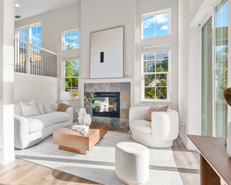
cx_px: 64
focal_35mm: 22
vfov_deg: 63.1
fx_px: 151
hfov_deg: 71.0
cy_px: 87
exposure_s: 1/125
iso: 400
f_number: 9
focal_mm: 16
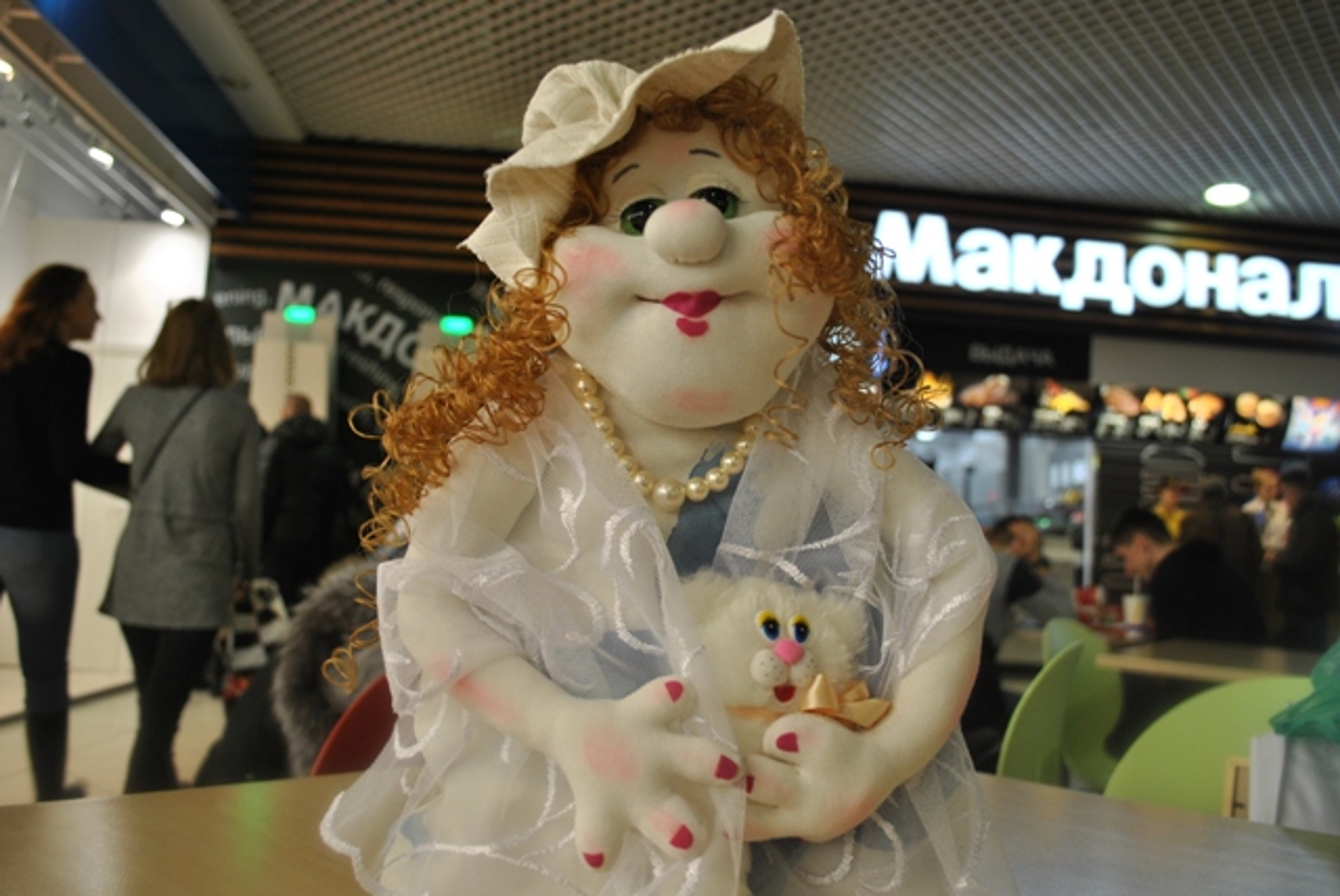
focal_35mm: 30
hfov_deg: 61.9
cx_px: 670
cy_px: 448
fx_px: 1118
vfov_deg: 43.7
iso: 200
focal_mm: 20
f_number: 3.8
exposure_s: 1/40
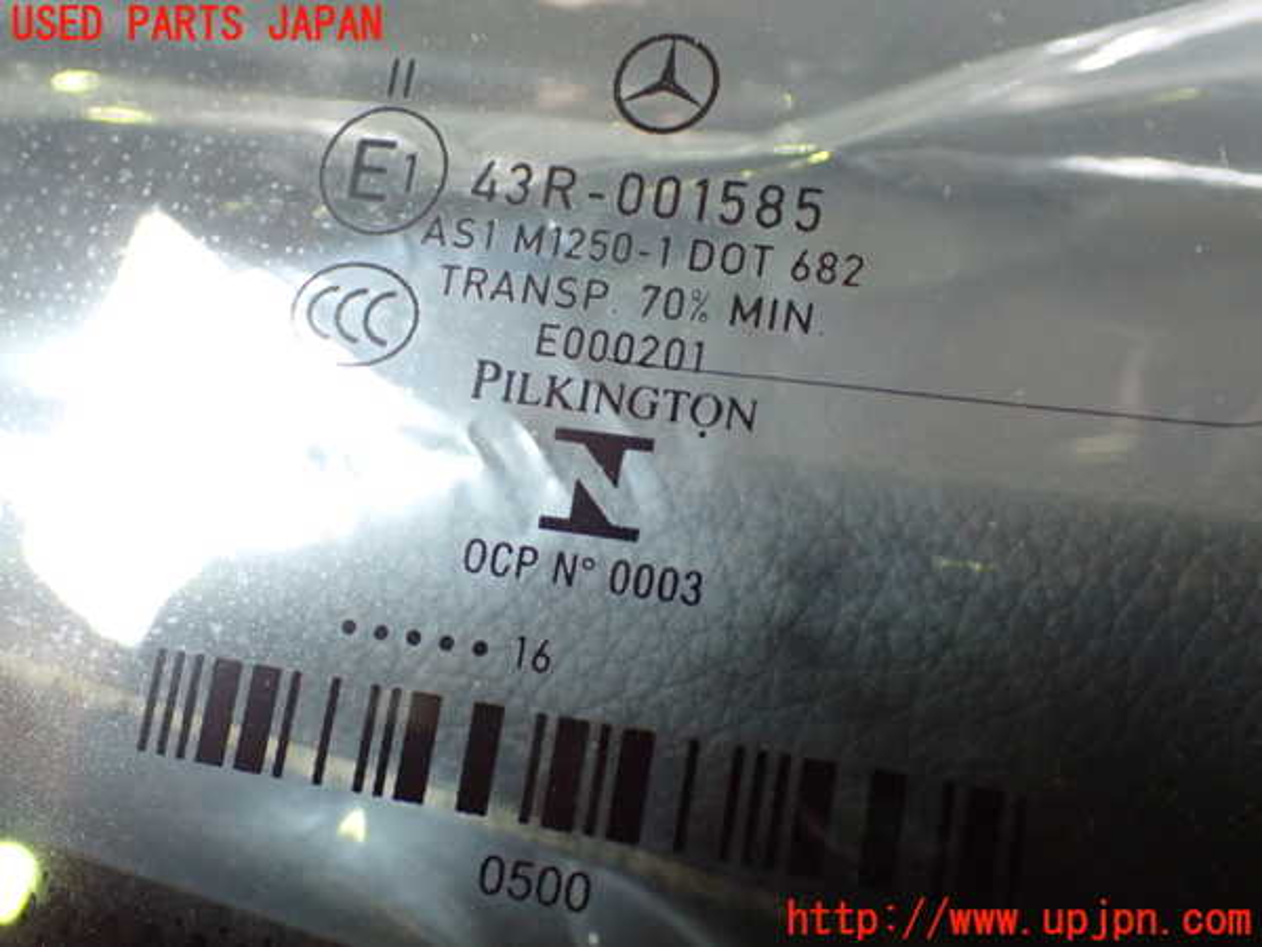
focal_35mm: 41
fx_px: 1495
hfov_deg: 45.8
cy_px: 474
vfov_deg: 35.1
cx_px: 631
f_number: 2.8
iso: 800
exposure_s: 1/40
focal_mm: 7.31
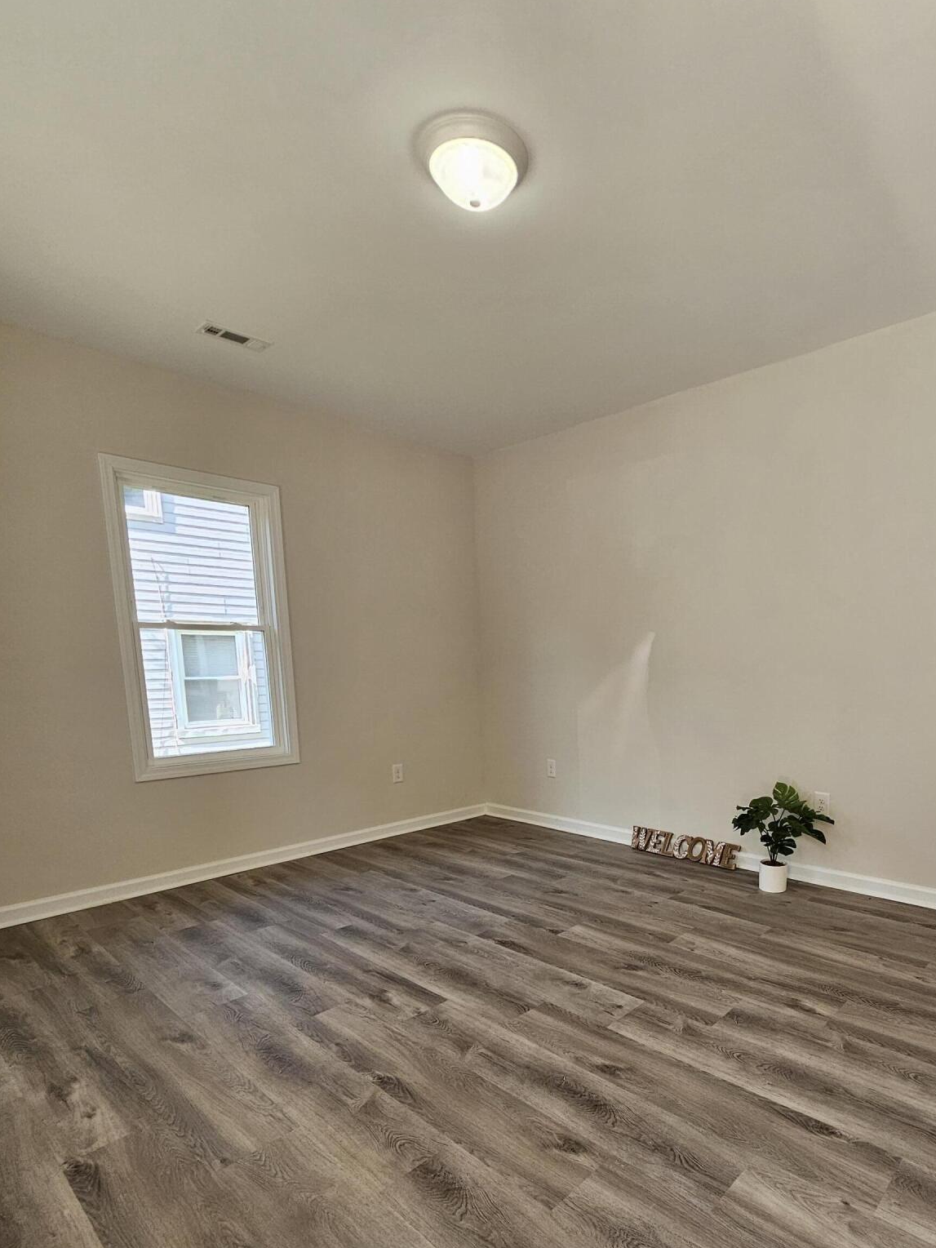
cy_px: 766
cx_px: 594
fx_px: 613
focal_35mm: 17
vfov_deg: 89.5
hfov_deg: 73.3
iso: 100
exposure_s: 1/120
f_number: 2.2
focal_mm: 2.2
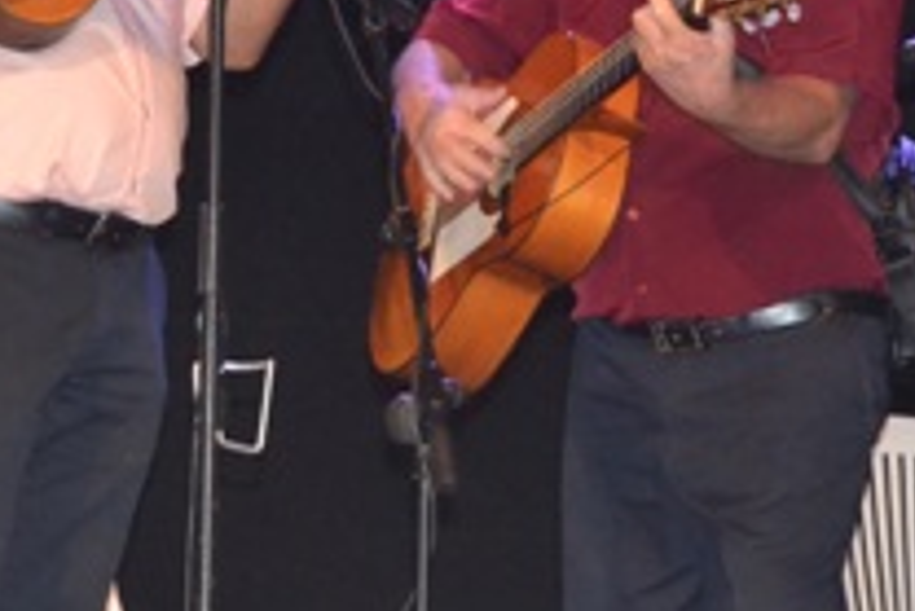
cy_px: 121
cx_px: -268
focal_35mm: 254
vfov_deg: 5.4
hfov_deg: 8.0
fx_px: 6448
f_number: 5.6
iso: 3200
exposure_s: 1/60
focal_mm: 55
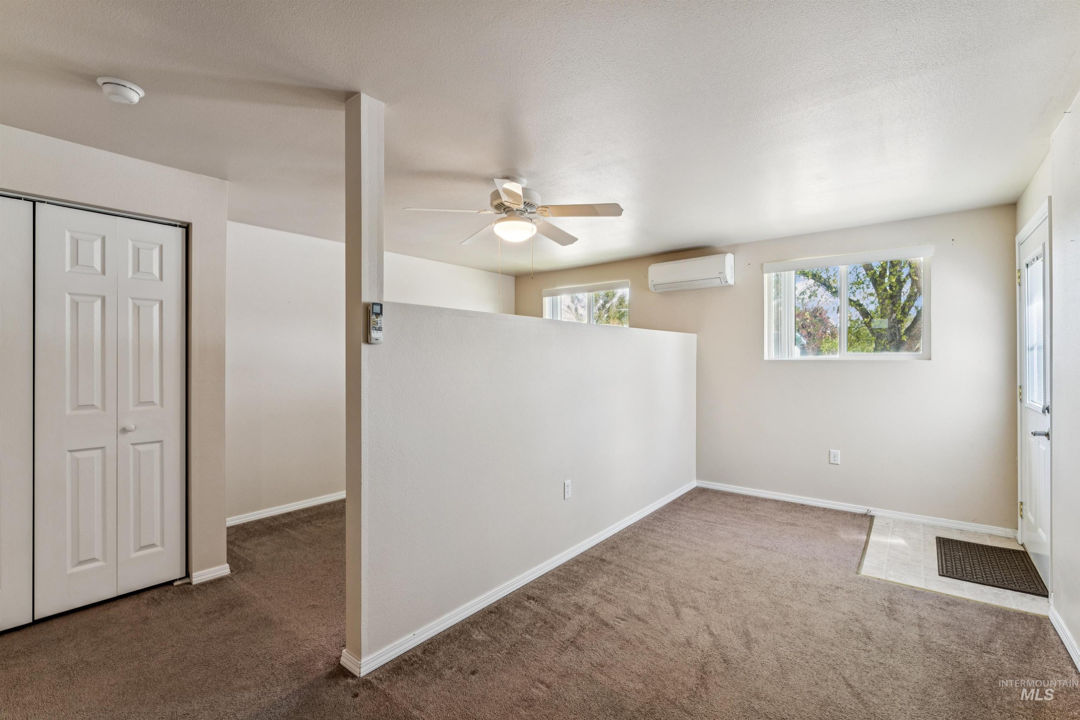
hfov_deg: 96.7
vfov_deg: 73.7
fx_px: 480
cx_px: 540
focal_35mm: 16
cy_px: 360
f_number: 13
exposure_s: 1/6
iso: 400
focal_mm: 16
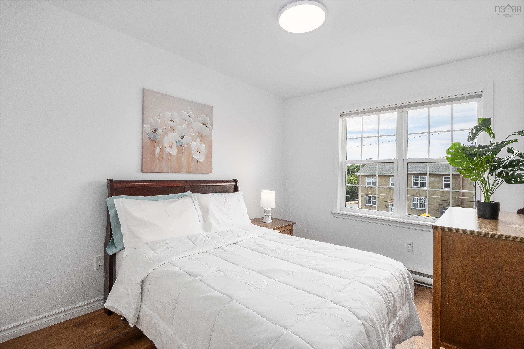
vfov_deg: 77.3
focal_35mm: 15
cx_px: 262
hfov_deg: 100.4
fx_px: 218
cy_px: 174
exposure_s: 1/160
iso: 400
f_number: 10
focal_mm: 10
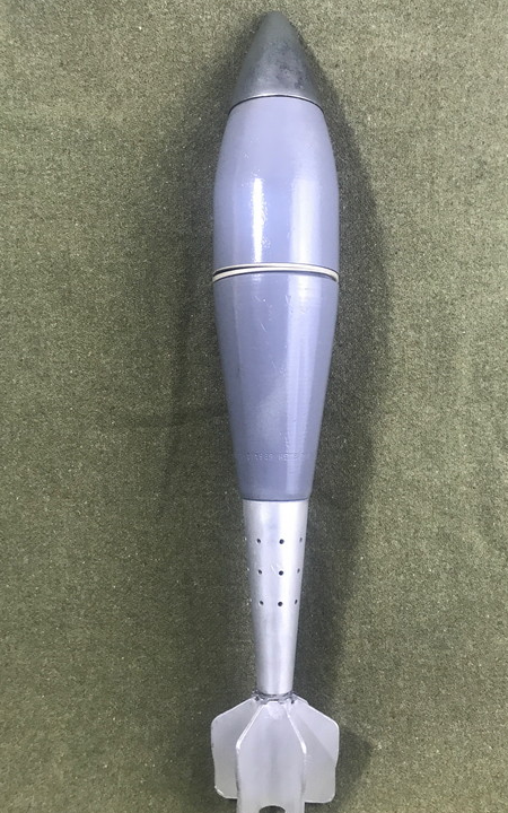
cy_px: 404
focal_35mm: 33
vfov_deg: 58.1
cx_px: 264
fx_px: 731
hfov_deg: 38.3
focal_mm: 3.99
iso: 40
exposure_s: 1/15
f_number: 1.8
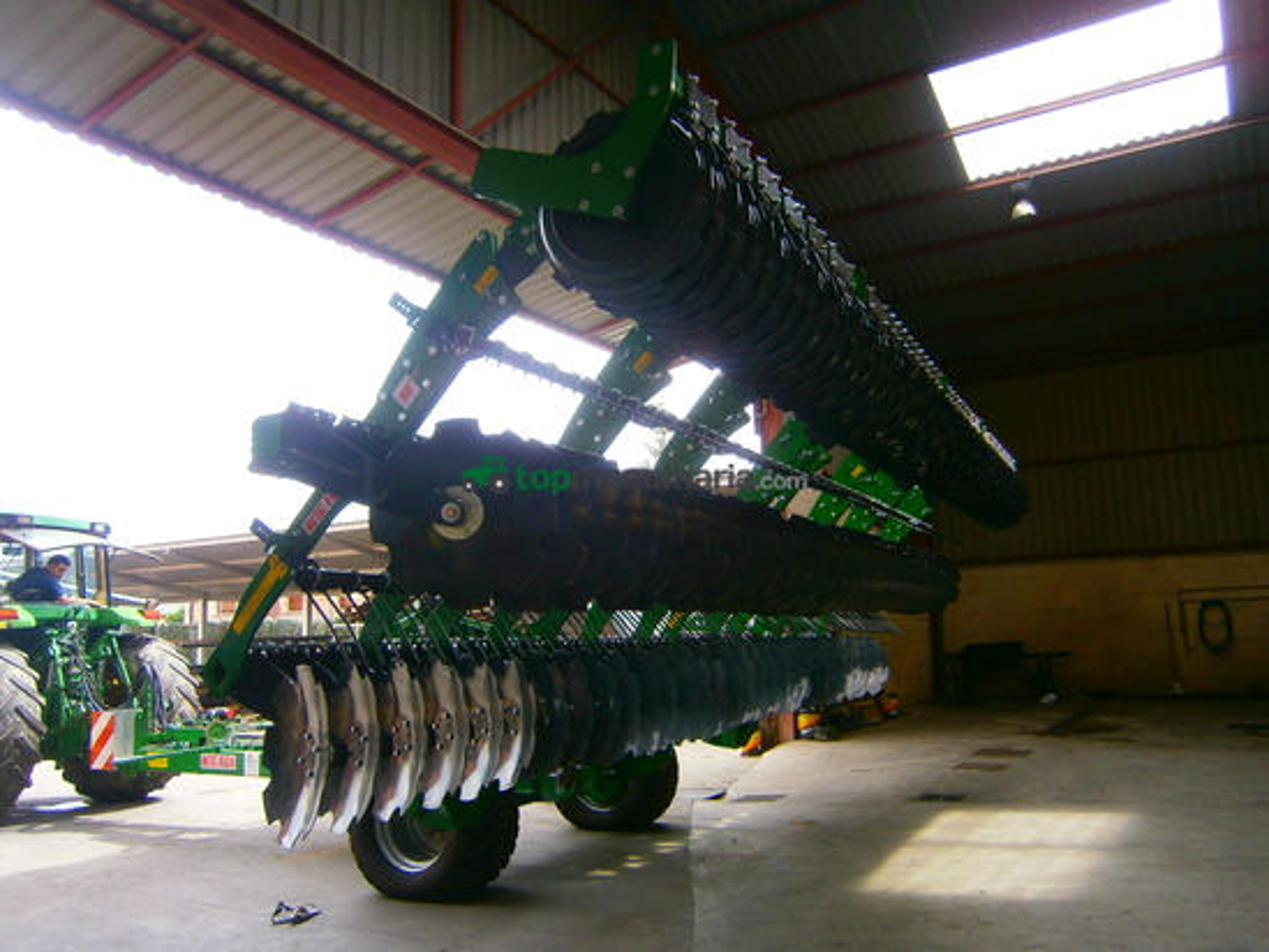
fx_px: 953
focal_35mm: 26
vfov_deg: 53.1
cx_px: 634
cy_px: 476
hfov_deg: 67.3
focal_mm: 4.7
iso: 80
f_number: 2.8
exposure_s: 1/200
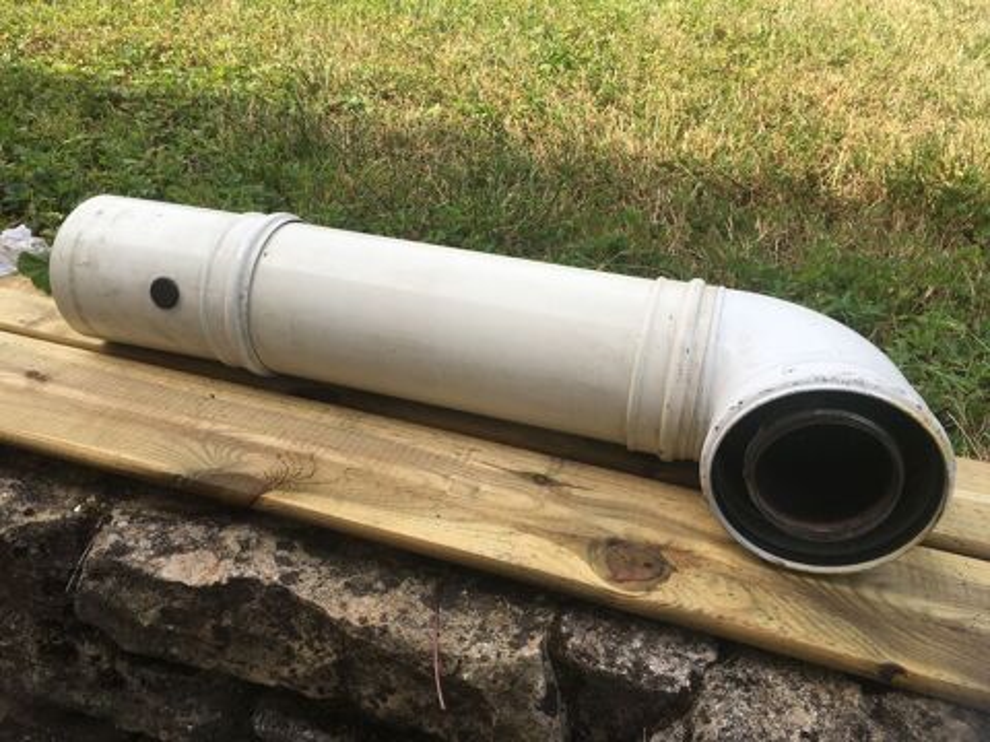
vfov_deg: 48.2
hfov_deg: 61.7
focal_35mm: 29
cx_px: 495
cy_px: 371
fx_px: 829
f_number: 2.2
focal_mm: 4.15
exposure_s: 1/754
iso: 25
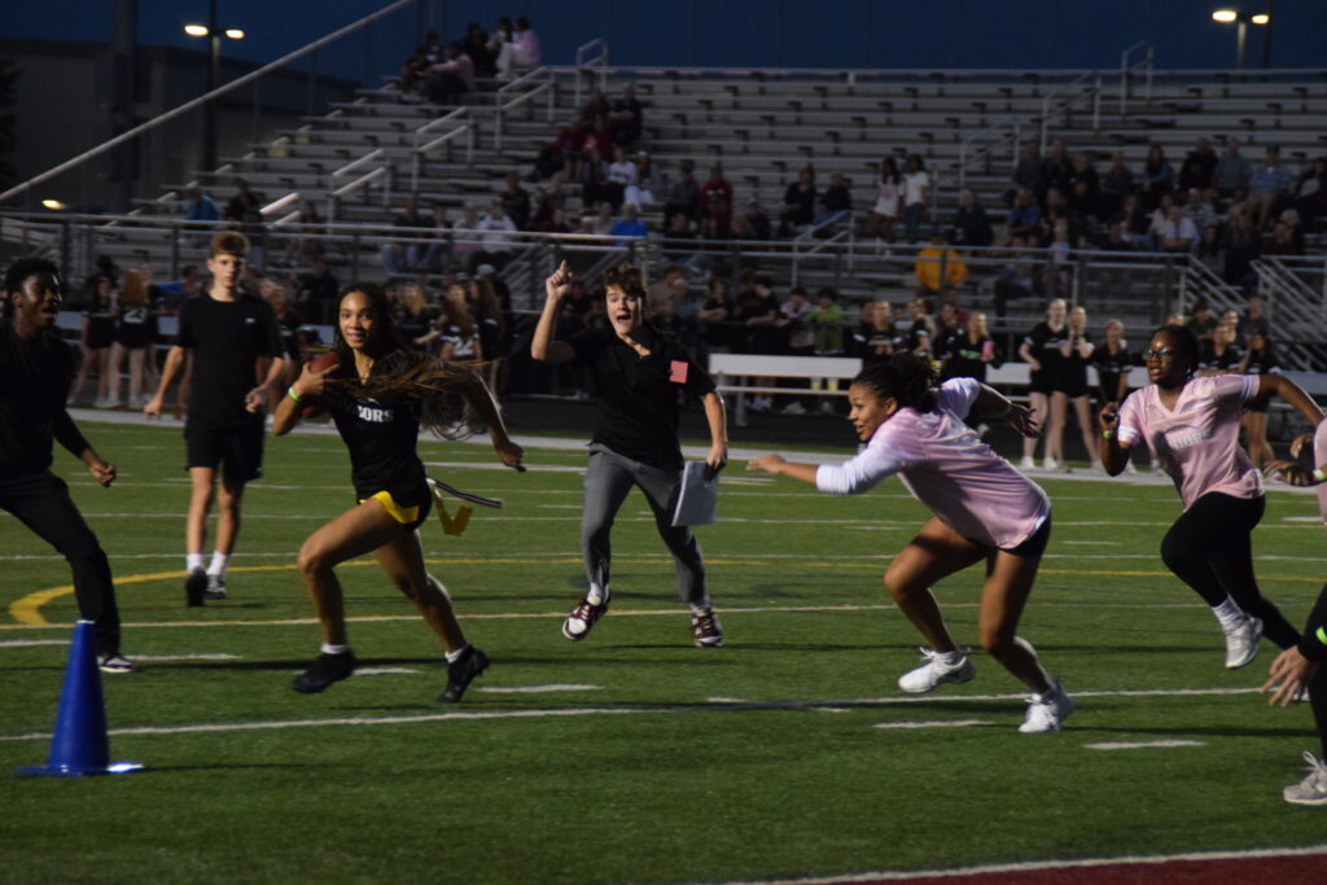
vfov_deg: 7.6
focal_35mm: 180
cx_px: 664
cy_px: 442
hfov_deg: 11.4
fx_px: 6635
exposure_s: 1/200
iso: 3200
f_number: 6
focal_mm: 120
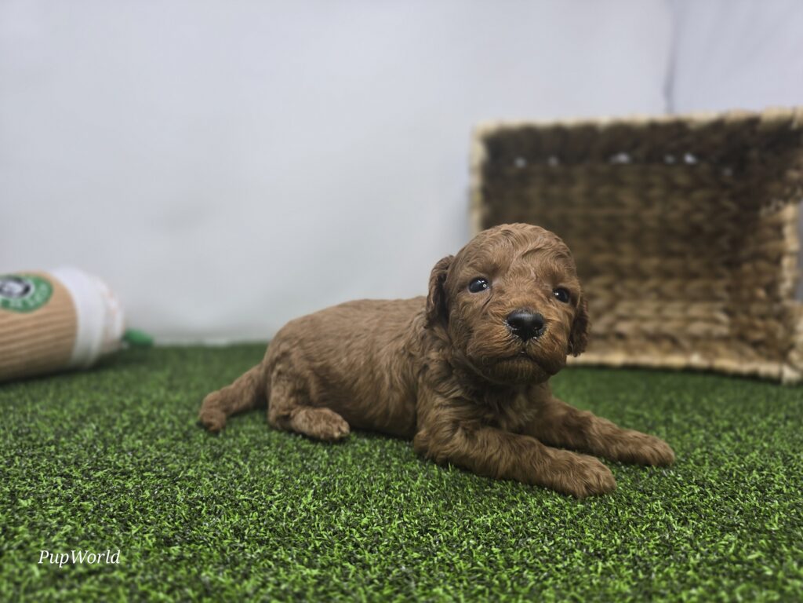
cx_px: 402
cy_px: 302
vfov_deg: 58.9
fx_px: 534
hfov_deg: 73.9
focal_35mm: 23
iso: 50
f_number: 1.7
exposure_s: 1/120
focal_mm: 6.3
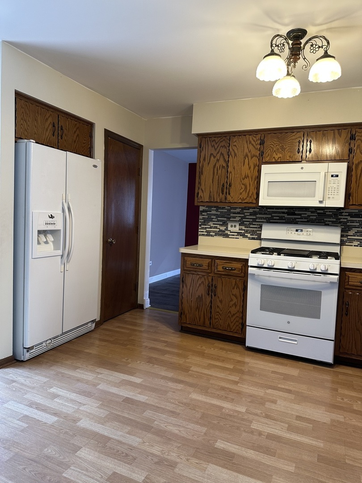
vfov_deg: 71.6
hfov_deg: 56.8
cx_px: 181
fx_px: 335
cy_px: 242
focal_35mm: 24
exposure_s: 1/60
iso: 160
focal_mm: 6.86
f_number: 1.78
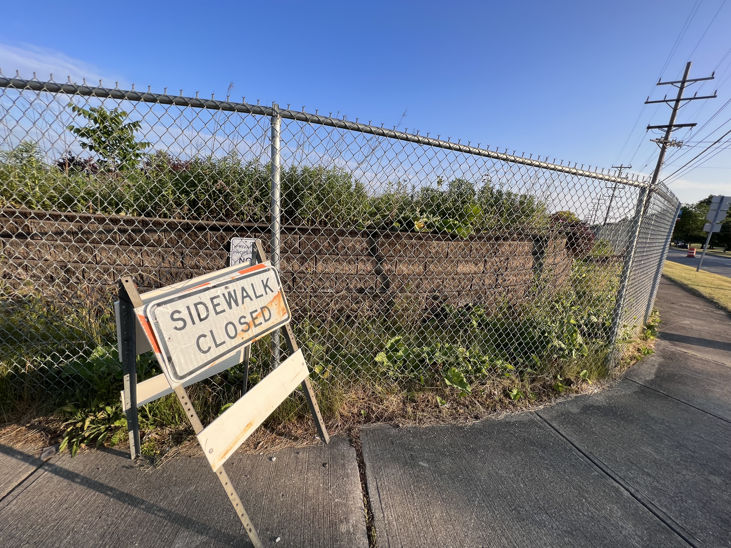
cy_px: 274
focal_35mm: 13
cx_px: 366
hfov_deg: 106.2
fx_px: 275
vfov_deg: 89.9
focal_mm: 1.57
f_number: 1.8
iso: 32
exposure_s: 1/661
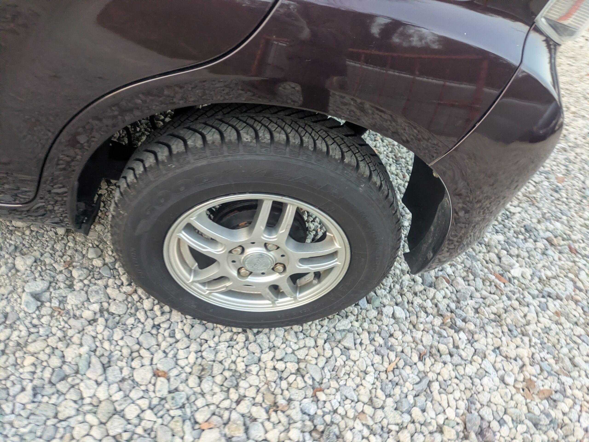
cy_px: 221
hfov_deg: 69.4
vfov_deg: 54.9
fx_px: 426
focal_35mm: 25
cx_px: 294
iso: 591
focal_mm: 5.43
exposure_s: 1/100
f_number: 1.89
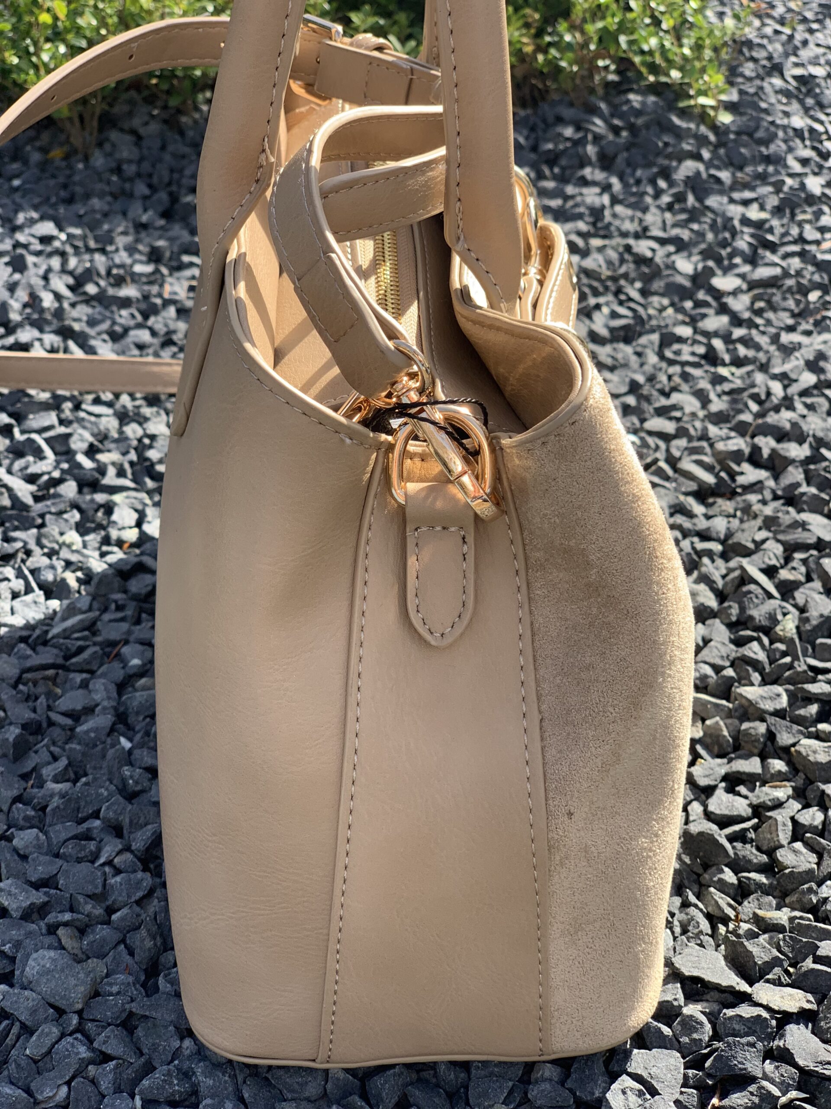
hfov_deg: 28.0
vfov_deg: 36.8
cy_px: 554
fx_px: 1664
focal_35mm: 52
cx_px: 416
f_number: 2.4
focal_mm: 6
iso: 16
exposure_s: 1/236
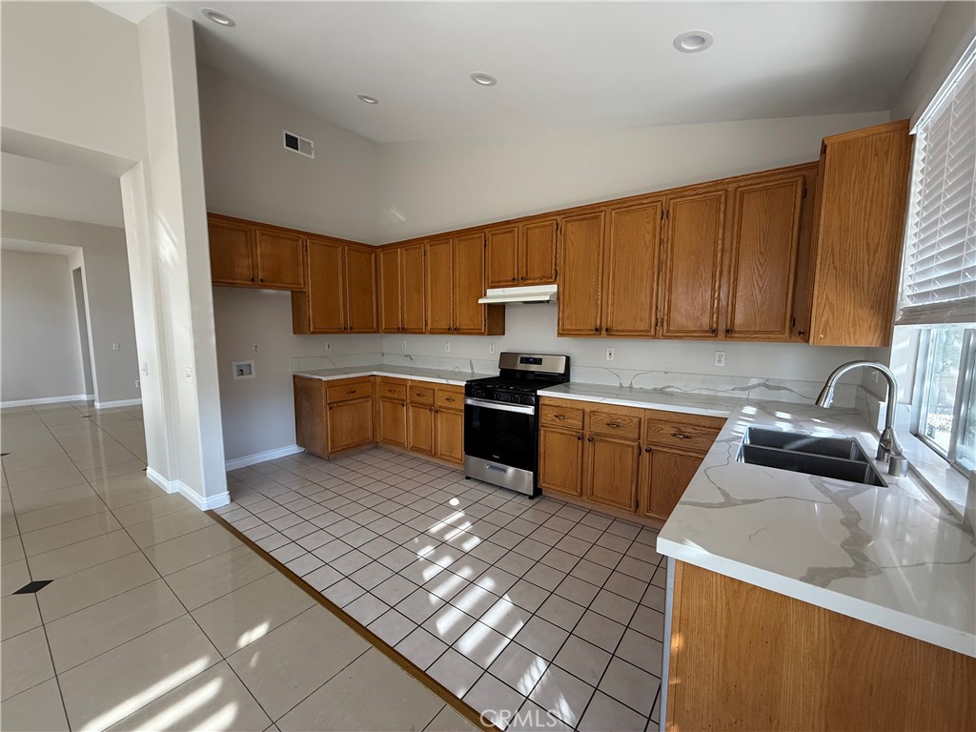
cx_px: 488
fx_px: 395
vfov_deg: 85.7
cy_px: 366
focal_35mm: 14
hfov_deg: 102.1
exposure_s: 1/99
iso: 125
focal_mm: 2.22
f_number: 2.2
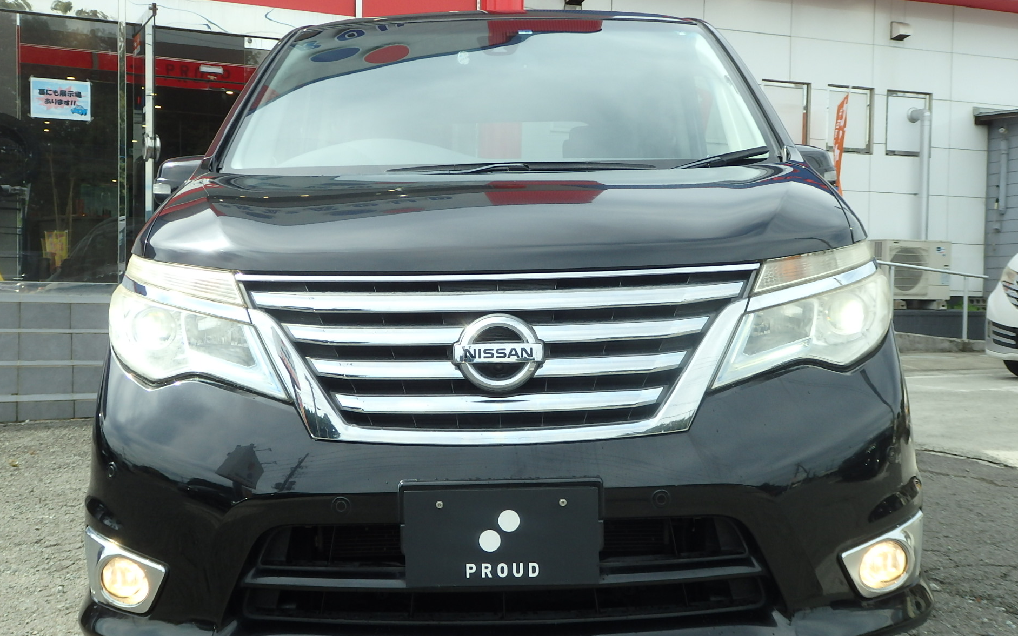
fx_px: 1110
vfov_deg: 32.0
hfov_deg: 49.3
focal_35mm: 40
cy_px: 319
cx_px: 504
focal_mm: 6.6
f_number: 10.1
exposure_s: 1/800
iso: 125
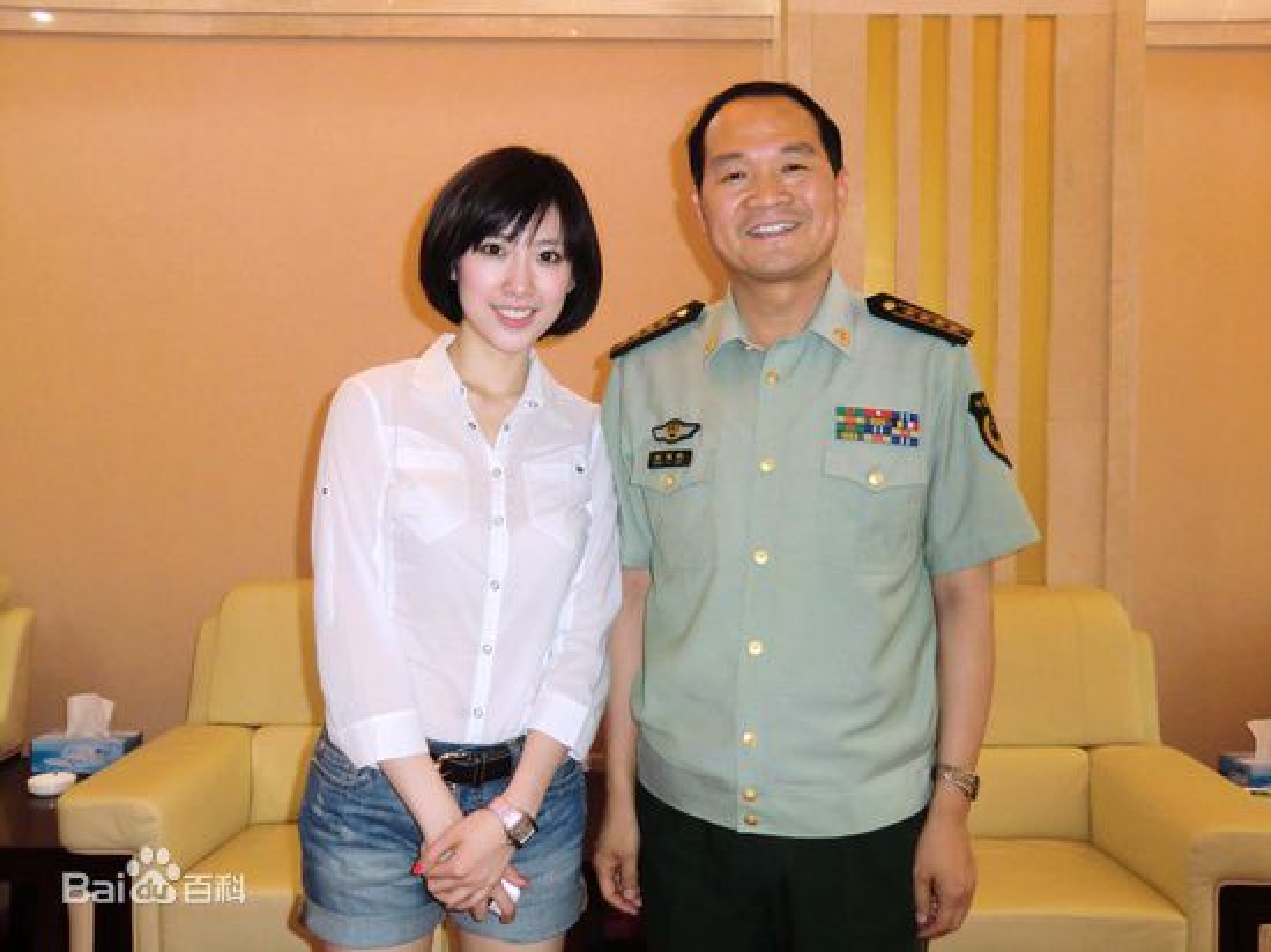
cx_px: 636
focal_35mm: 34
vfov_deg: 41.8
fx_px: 1248
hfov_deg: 54.0
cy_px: 476
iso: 400
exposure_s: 1/60
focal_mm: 6.1
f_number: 3.6
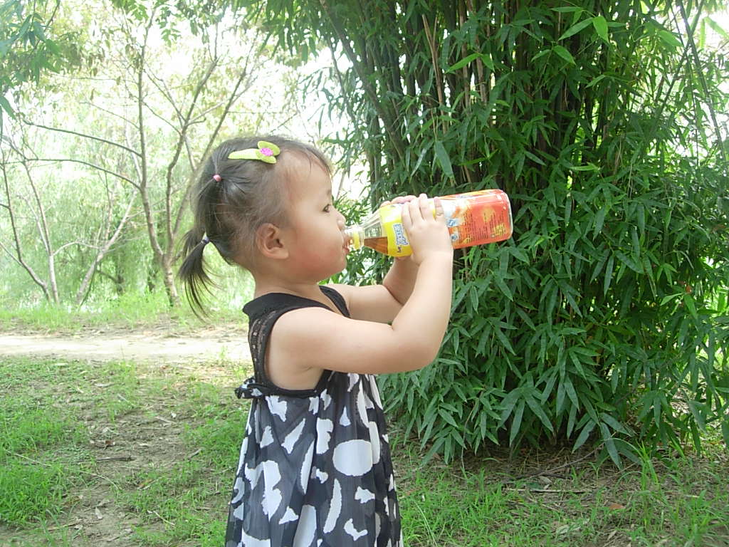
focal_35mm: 38
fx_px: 800
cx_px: 364
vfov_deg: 37.7
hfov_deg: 49.0
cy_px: 274
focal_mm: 7.8
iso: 79
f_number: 2.8
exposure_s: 1/82.9
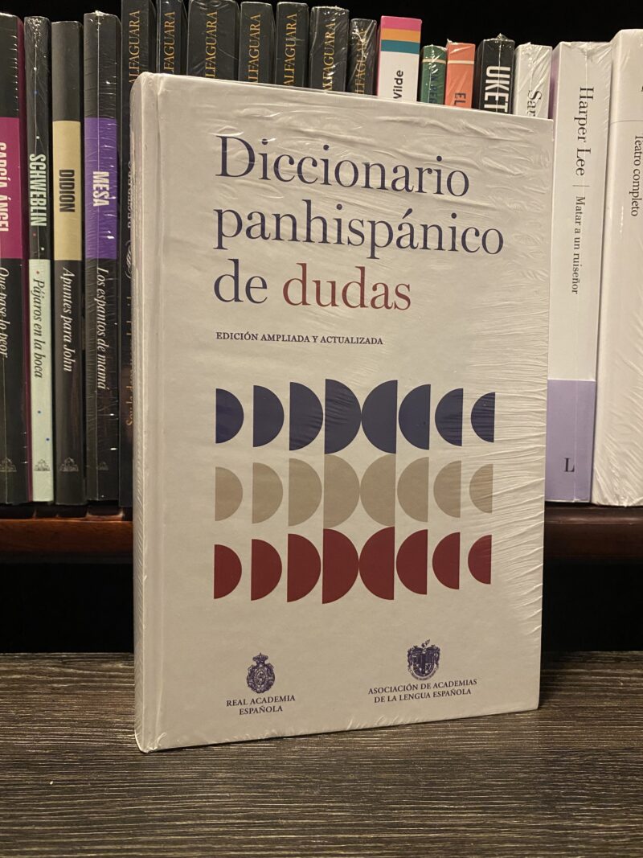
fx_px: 644
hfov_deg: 53.1
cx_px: 322
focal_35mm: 26
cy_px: 429
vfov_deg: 67.3
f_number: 1.8
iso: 640
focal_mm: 4.25
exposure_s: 1/30
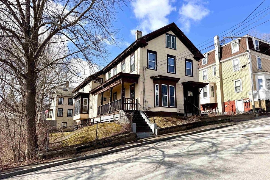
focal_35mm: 26
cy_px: 99
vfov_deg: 49.5
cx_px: 140
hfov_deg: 69.4
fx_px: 195
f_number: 1.78
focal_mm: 6.76
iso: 80
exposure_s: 1/4049
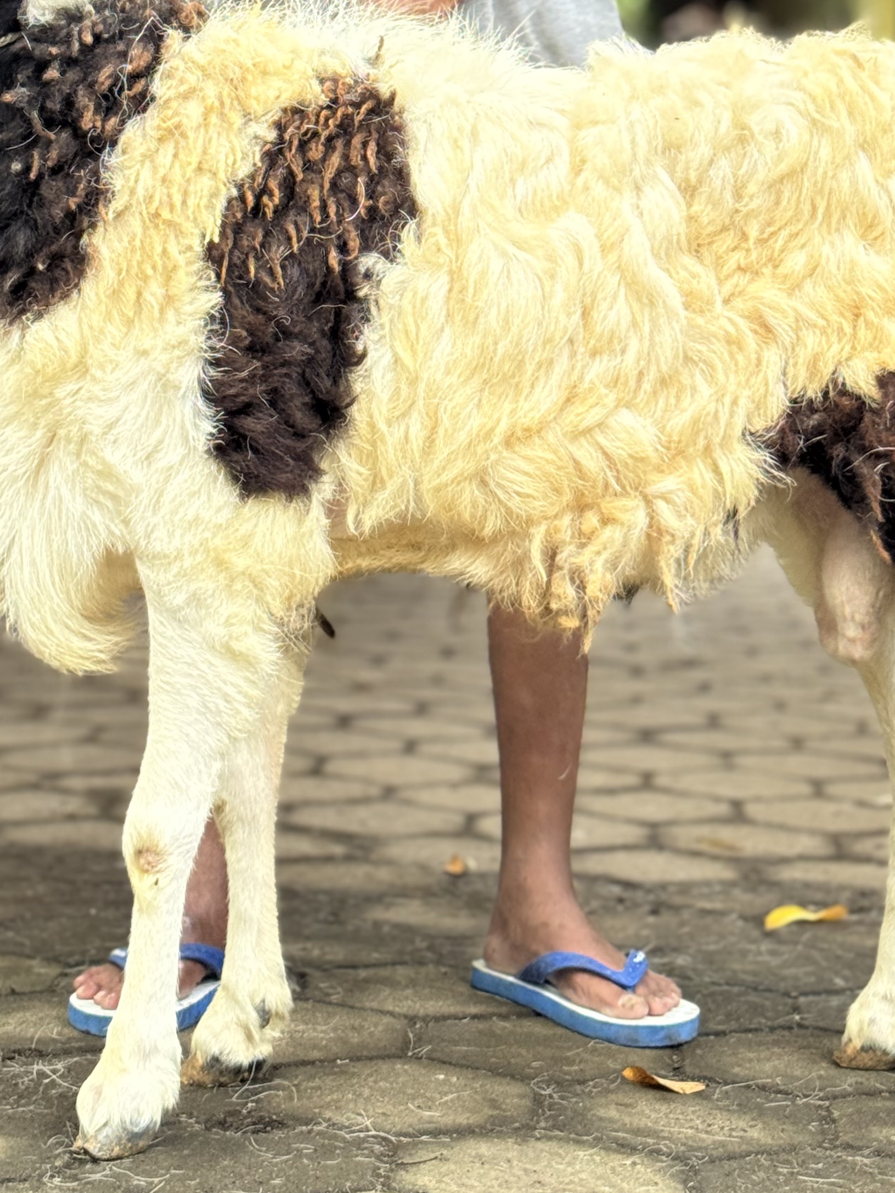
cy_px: 166
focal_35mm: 89
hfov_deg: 16.6
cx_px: 385
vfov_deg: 21.6
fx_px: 3068
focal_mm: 6.76
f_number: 1.78
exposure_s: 1/60
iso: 100
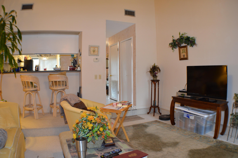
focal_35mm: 36
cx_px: 119
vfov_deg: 36.8
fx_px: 238
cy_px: 79
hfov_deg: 53.2
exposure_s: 1/20
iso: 400
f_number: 4
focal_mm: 24
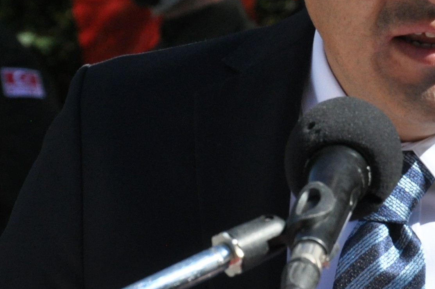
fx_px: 4446
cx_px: 478
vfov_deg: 3.7
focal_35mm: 368
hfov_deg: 5.6
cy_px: 84
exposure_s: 1/1250
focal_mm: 85
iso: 800
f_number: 9
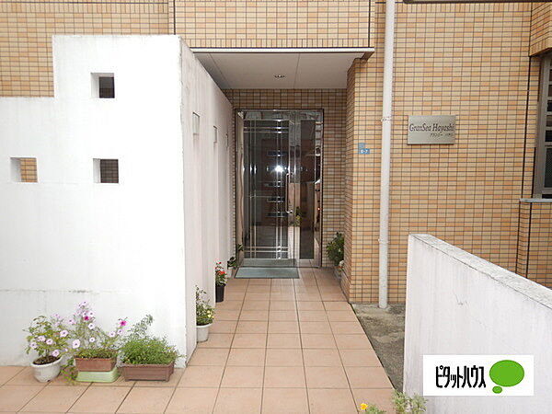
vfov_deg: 56.8
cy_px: 207
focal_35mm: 24
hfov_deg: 71.6
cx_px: 276
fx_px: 383
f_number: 2.8
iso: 200
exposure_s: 1/1000
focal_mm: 4.3
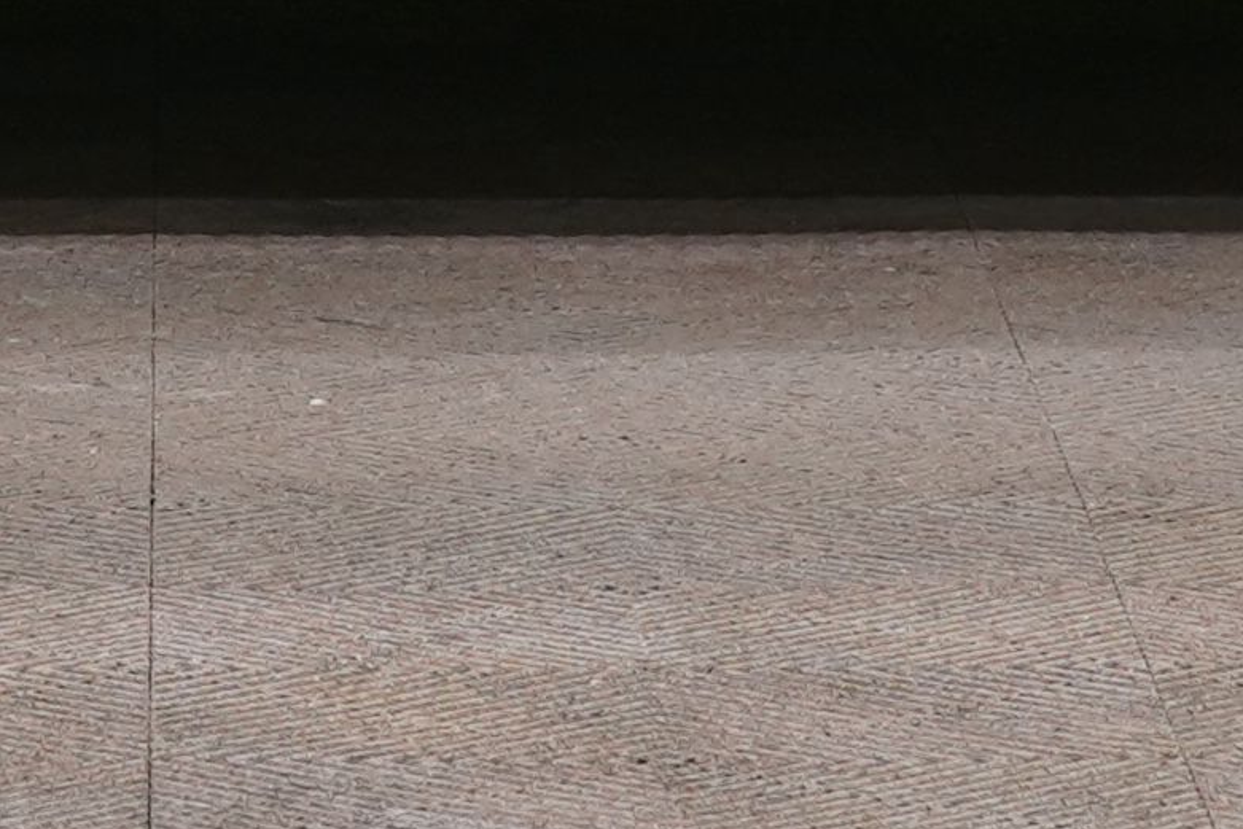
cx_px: 138
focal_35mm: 384
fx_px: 13260
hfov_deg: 5.4
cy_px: -1429
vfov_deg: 3.5
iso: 400
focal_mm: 50
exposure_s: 1/25
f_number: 5
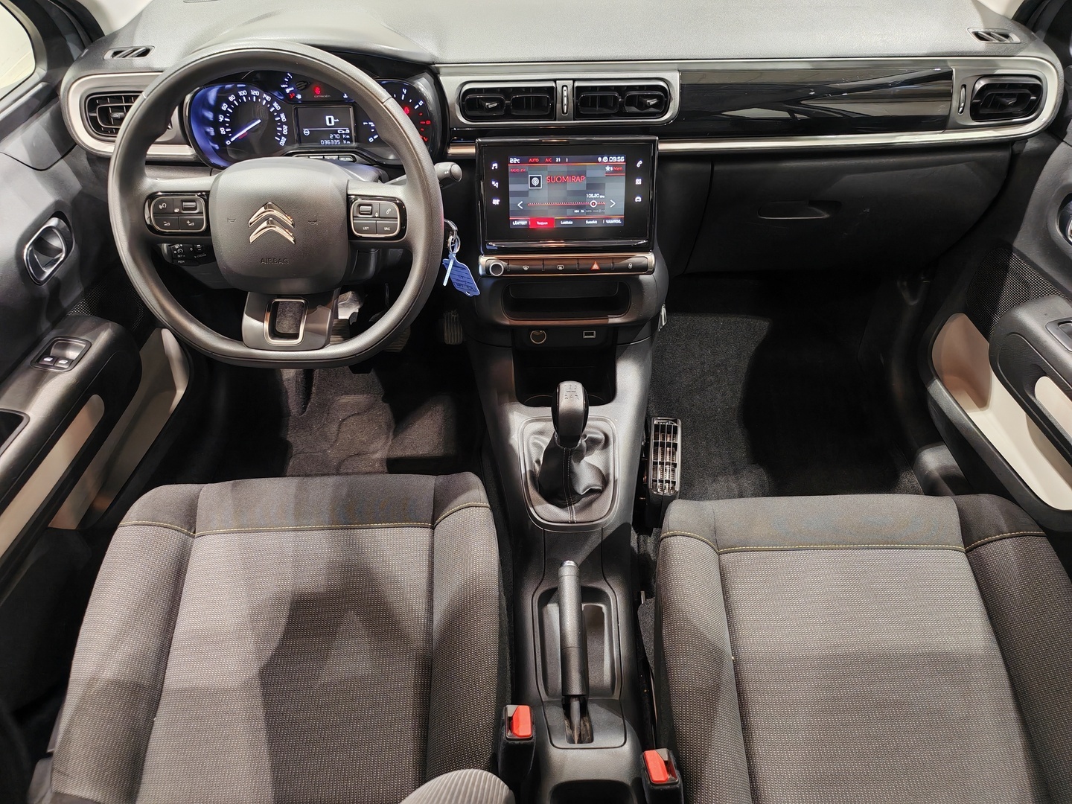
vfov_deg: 53.1
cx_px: 536
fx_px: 805
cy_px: 402
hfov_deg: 67.3
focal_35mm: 26
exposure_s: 1/50
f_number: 1.6
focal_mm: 5.4
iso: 400
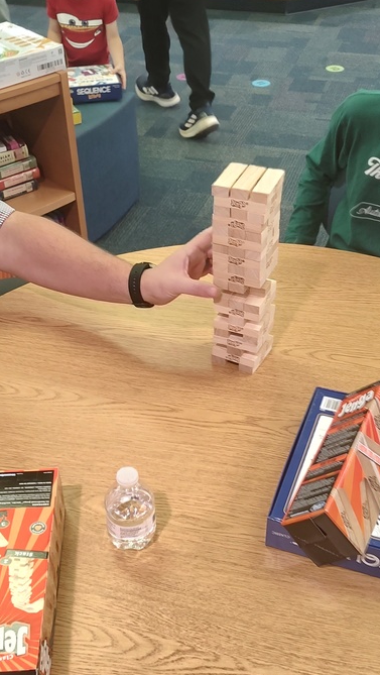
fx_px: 716
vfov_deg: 50.3
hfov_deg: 29.7
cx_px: 176
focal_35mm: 40
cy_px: 391
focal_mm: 5.88
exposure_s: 1/40
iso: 1525
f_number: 1.9
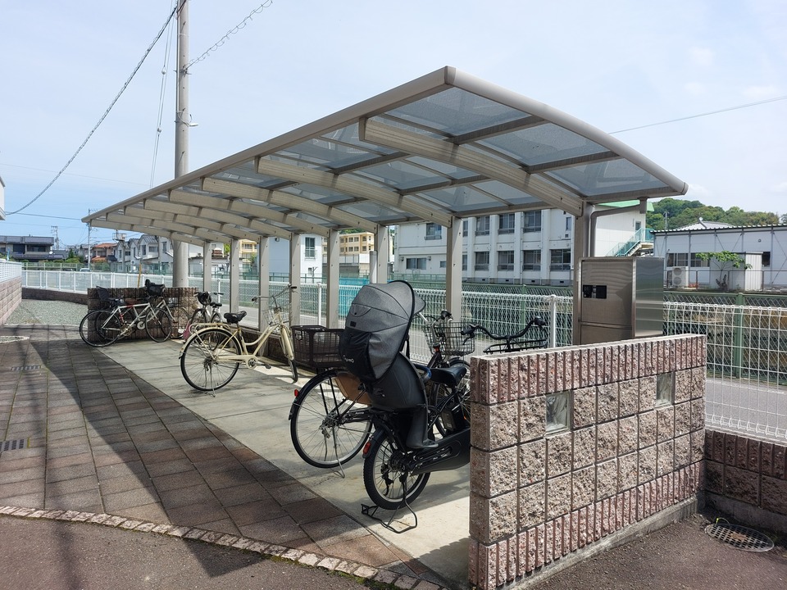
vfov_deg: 56.8
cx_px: 394
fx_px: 546
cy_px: 295
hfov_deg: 71.6
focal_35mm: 24
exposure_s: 1/1070
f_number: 1.8
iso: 25
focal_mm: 5.23
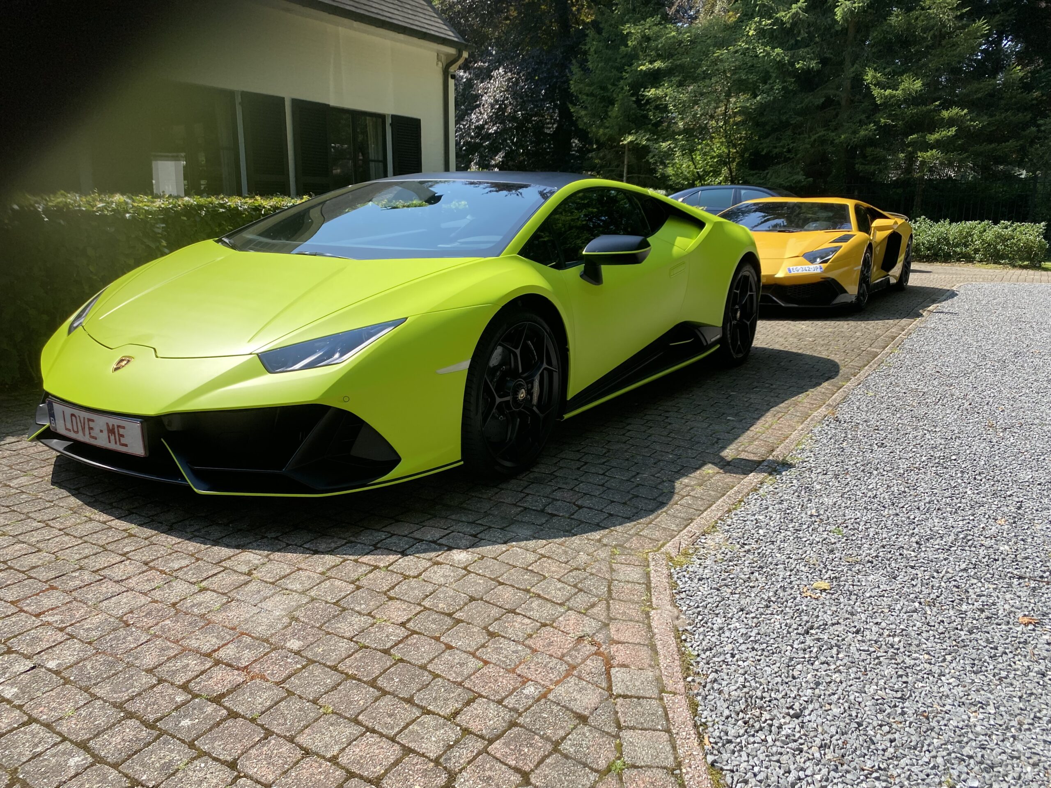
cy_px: 394
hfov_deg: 67.3
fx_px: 789
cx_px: 526
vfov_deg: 53.1
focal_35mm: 26
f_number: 1.8
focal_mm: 4.25
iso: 32
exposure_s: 1/1484
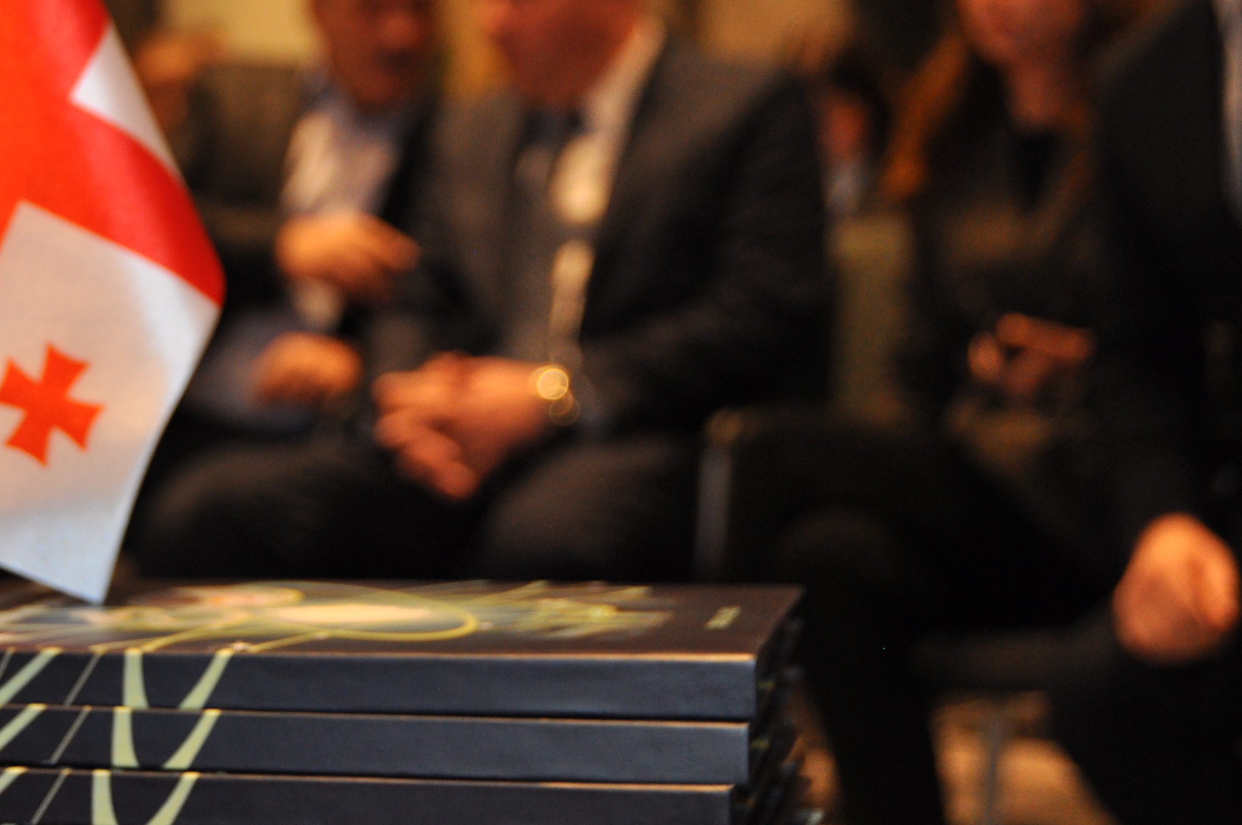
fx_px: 2894
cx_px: 320
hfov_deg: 24.0
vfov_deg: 16.1
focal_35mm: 84
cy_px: 117
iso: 720
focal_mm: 32
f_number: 4.5
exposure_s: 1/60
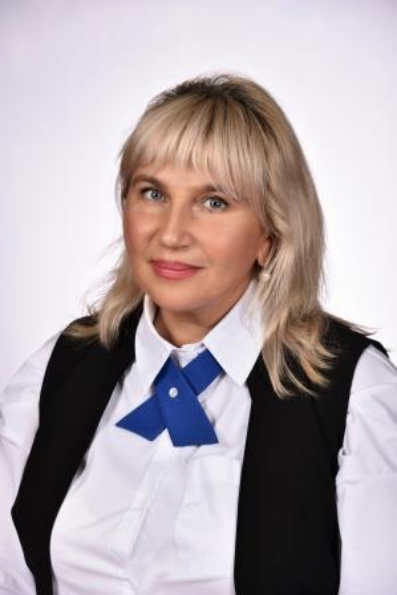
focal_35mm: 105
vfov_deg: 19.5
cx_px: 198
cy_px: 298
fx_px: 1735
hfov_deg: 13.1
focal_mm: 105
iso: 200
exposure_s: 1/200
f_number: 6.3
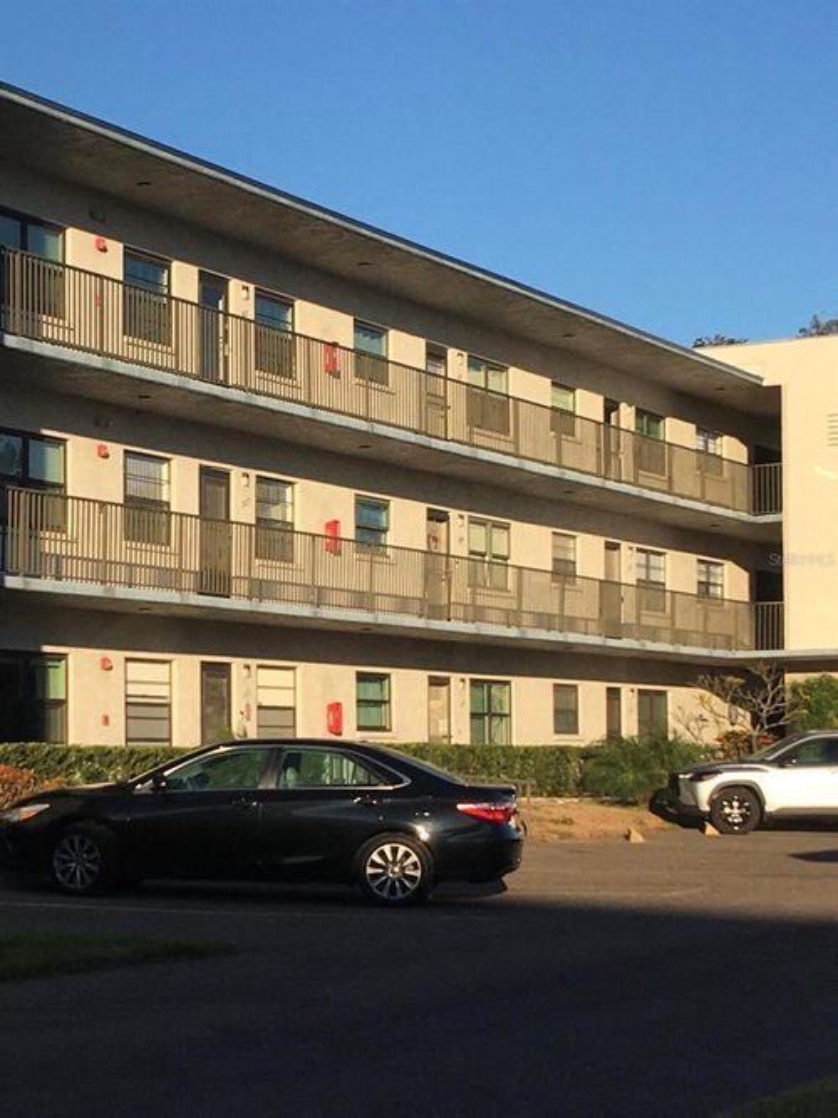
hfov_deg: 48.2
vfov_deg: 61.7
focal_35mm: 29
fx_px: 936
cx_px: 419
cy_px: 559
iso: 25
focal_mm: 4.15
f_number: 2.2
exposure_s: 1/1789
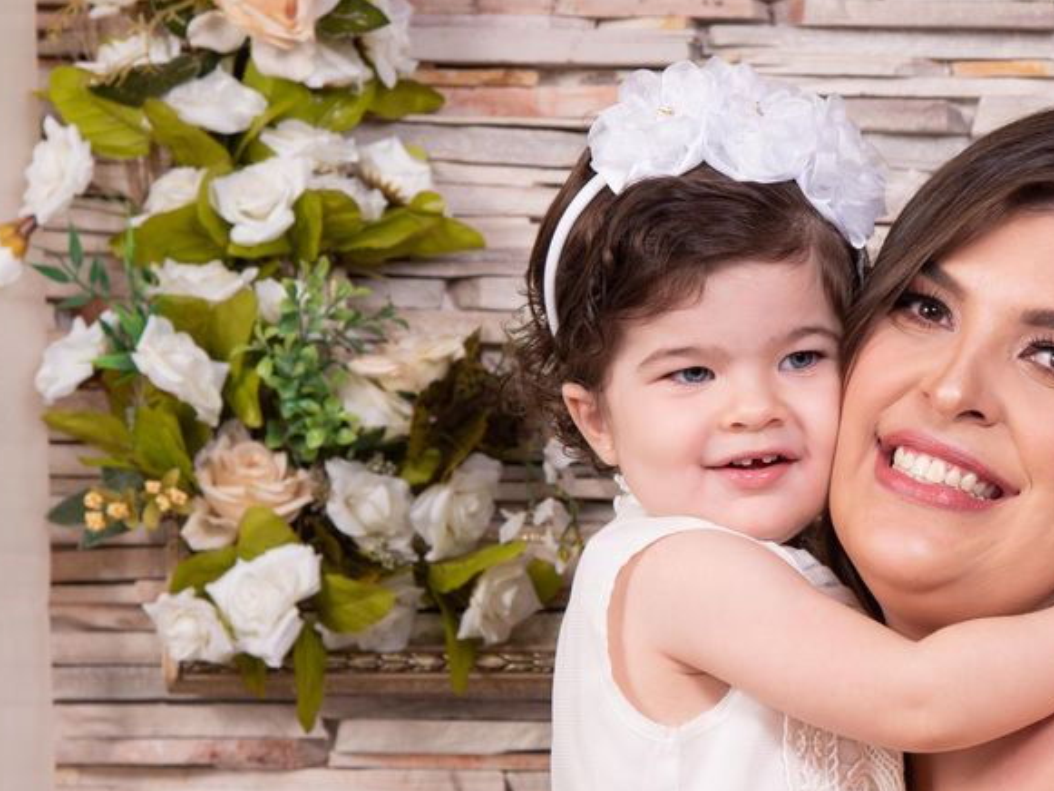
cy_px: 480
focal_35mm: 155
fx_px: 4720
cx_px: 976
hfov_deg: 12.6
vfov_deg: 9.6
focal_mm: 78
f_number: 6.3
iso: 100
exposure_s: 1/160
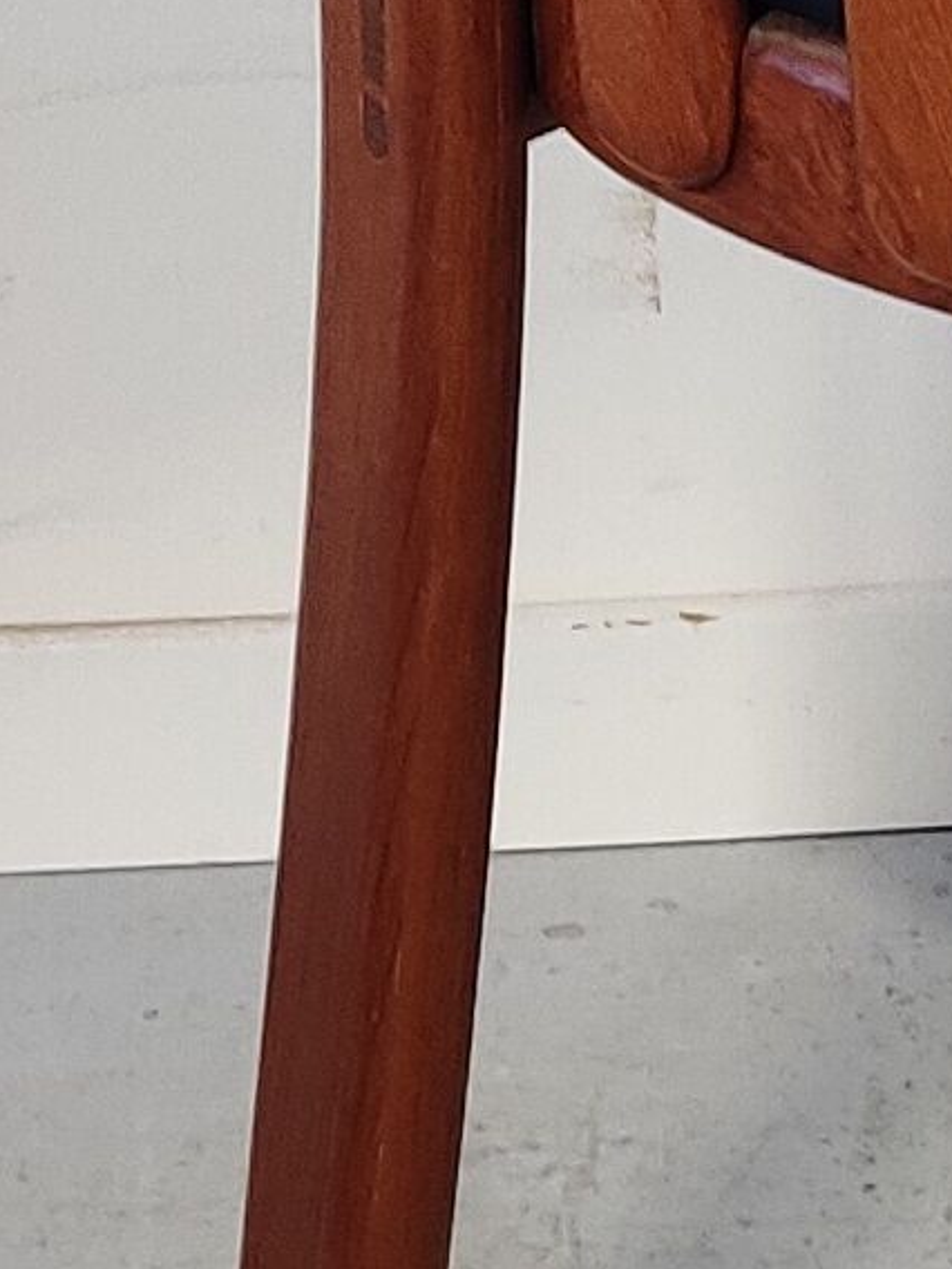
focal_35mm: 190
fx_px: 6967
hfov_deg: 7.8
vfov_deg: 10.2
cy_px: -382
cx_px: 948
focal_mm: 4.75
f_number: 1.65
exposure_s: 1/100
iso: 250
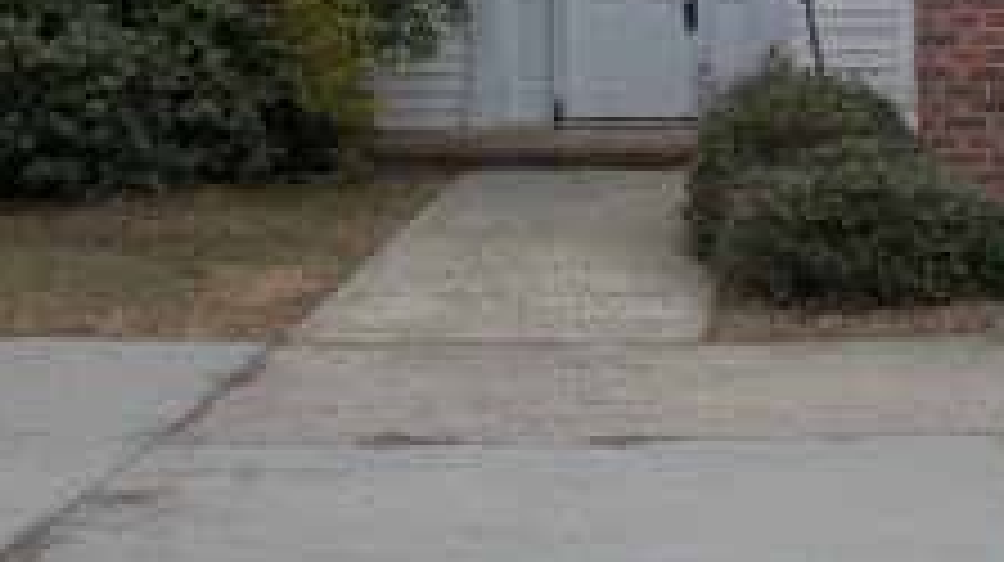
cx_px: 639
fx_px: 2288
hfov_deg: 24.7
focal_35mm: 86
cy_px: -254
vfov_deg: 13.3
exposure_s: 1/80
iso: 80
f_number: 8.8
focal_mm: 5.7
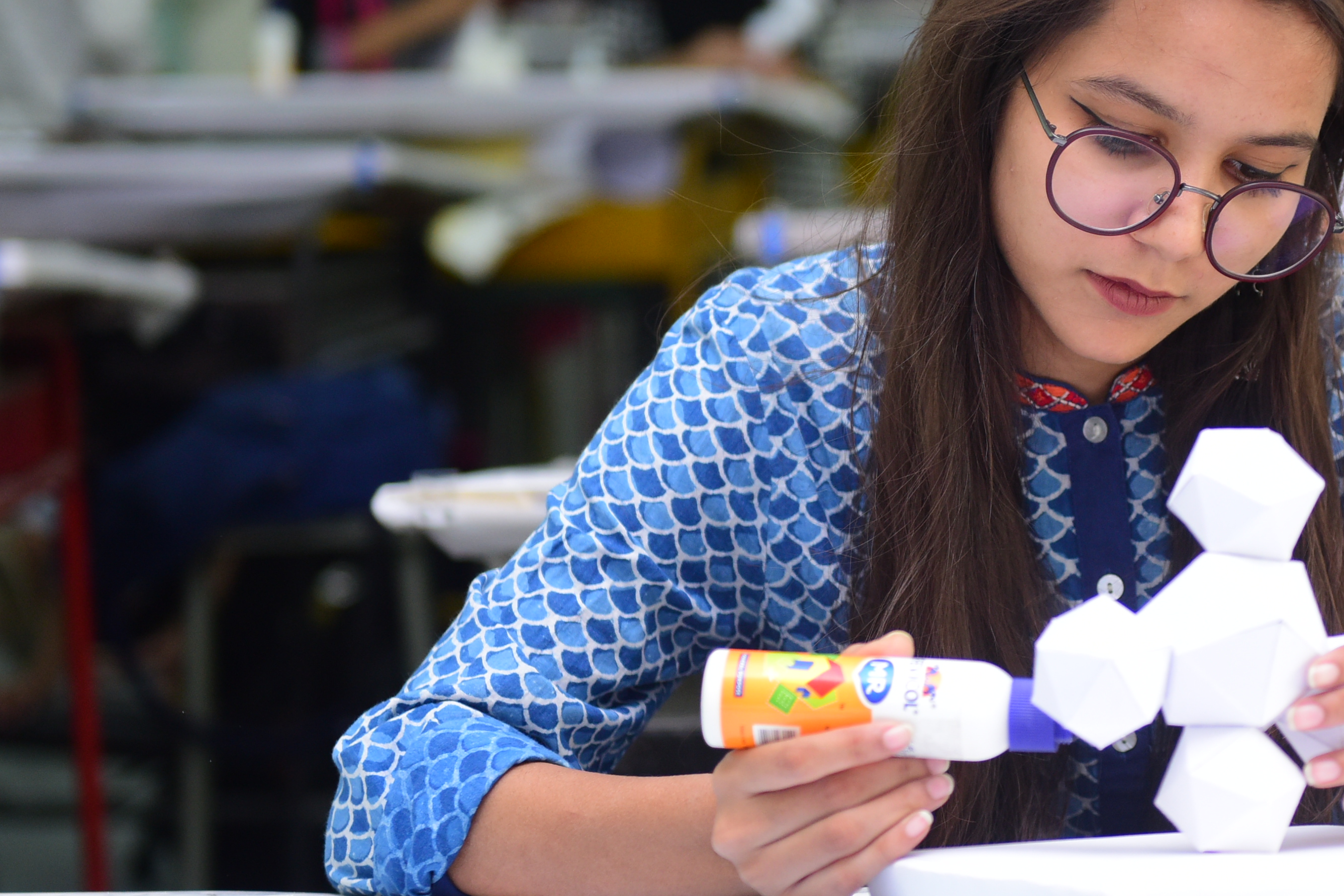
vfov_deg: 10.7
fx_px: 4779
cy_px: 449
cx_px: 1150
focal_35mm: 128
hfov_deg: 15.9
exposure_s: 1/160
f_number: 2.8
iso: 800
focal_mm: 62
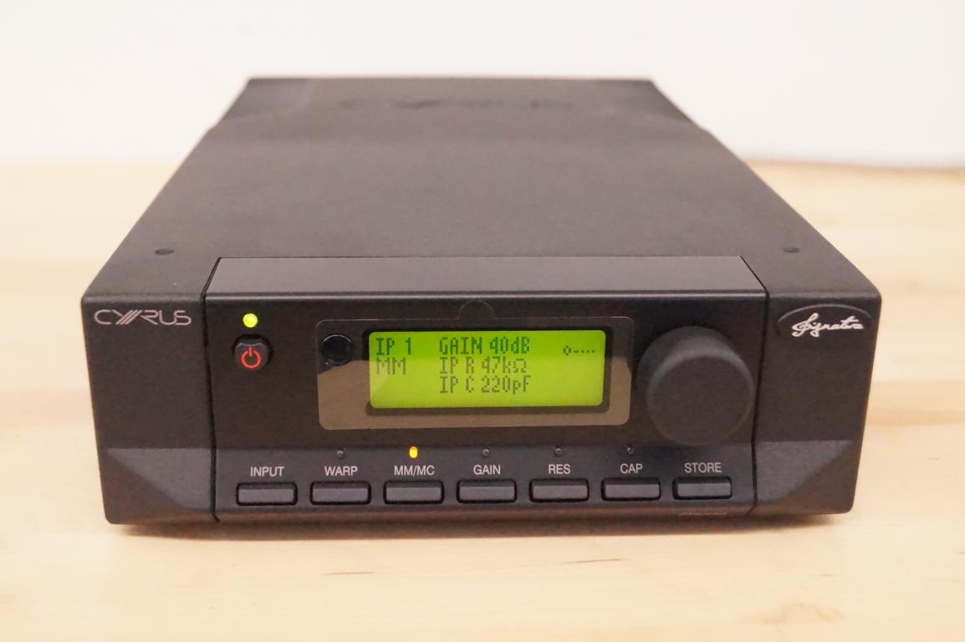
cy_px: 321
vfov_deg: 29.8
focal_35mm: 45
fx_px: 1206
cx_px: 482
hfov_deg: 43.6
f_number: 4.5
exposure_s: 1/320
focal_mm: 30
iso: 12800
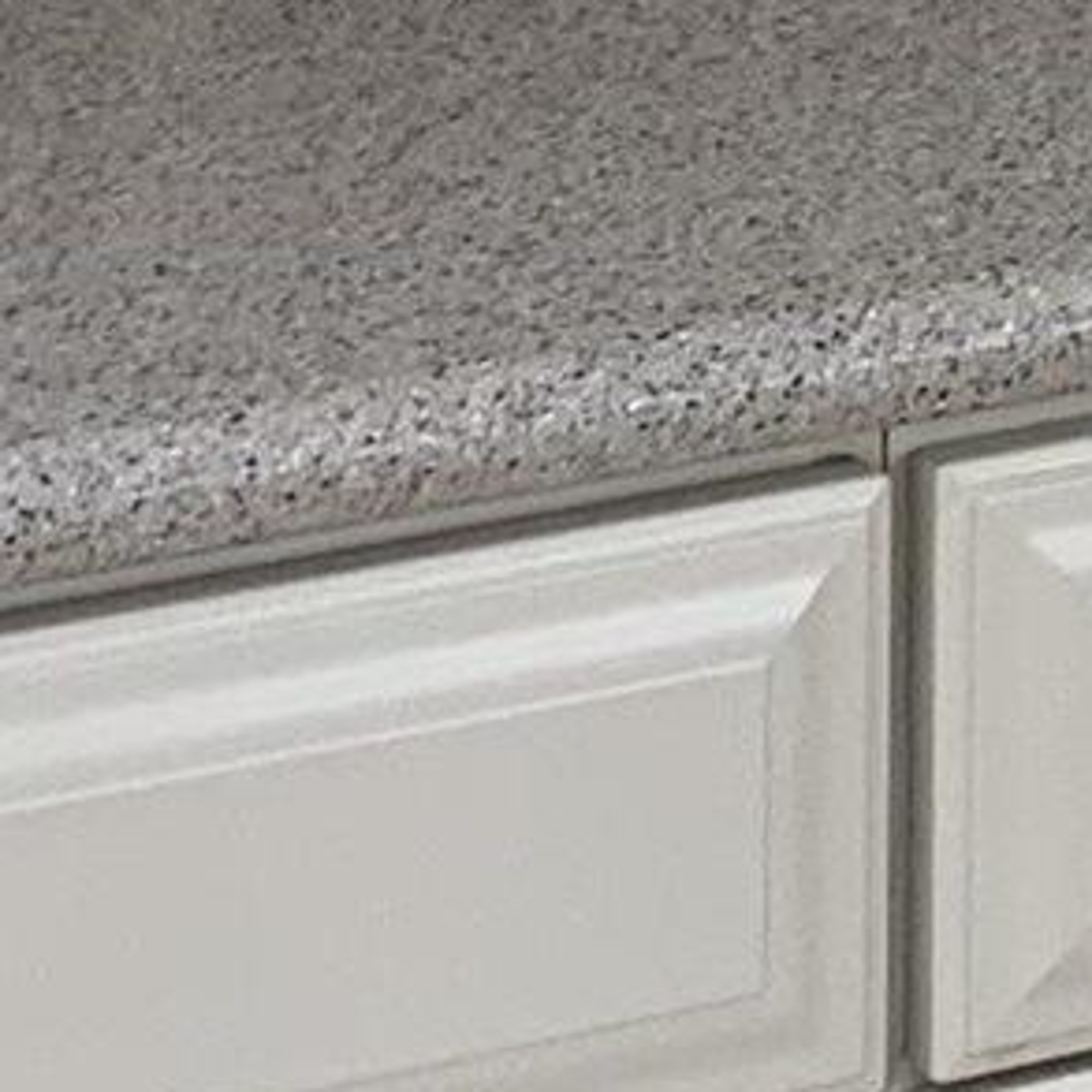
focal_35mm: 241
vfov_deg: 7.0
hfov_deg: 6.9
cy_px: -1278
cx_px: 2620
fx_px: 8601
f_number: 1.8
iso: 80
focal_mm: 4.25
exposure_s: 1/60
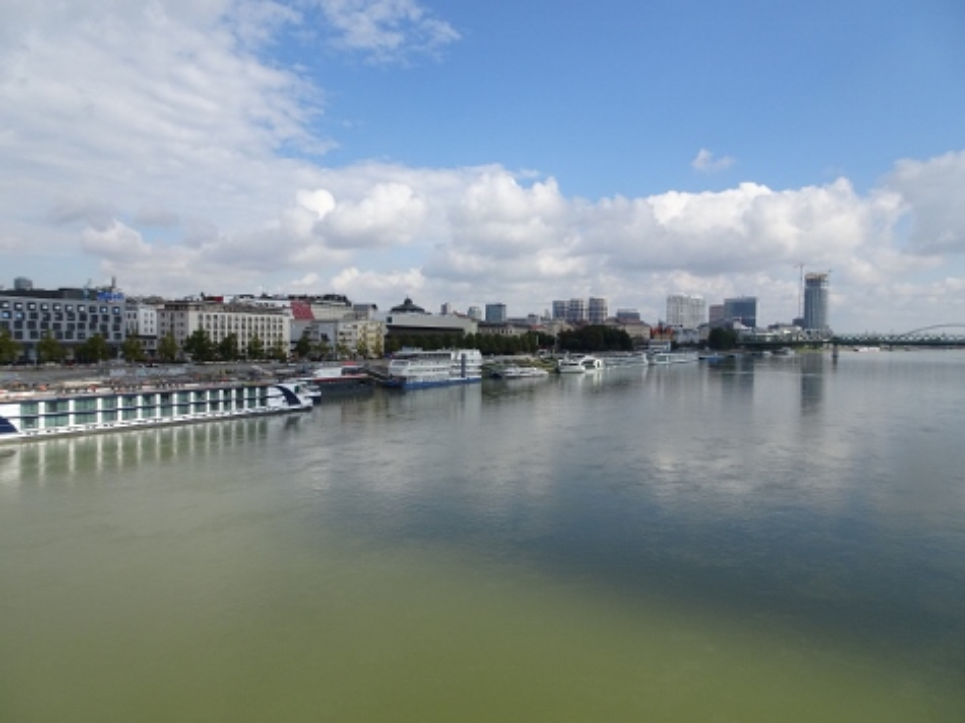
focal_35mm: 24
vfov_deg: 56.8
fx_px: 669
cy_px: 362
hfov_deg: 71.6
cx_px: 482
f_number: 3.5
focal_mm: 4.1
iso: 80
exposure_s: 1/1000
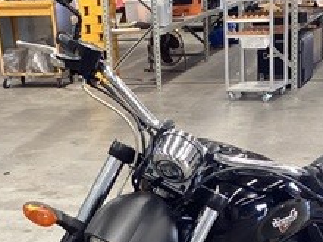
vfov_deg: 15.9
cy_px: 276
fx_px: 840
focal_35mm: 90
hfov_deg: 21.8
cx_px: 167
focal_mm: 3.3
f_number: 2.4
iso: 80
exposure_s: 1/50
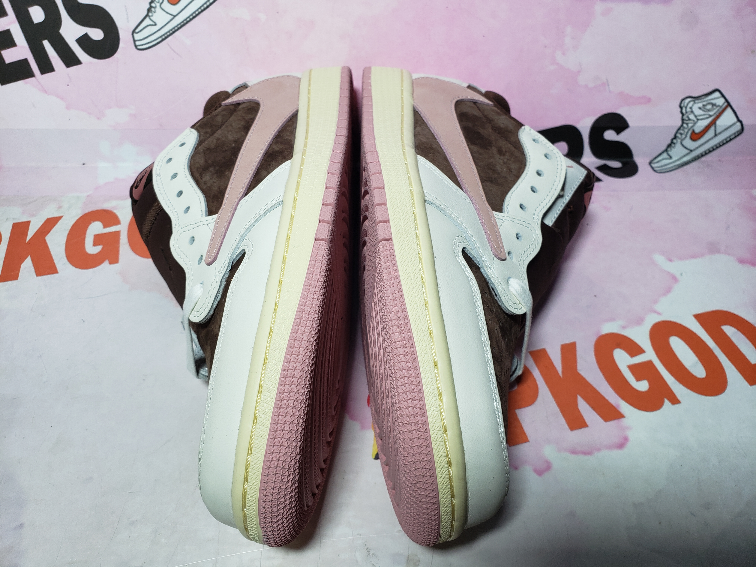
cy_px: 284
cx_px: 378
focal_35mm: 26
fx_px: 568
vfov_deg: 53.1
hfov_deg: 67.3
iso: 50
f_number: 2.4
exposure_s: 1/189
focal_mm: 4.3
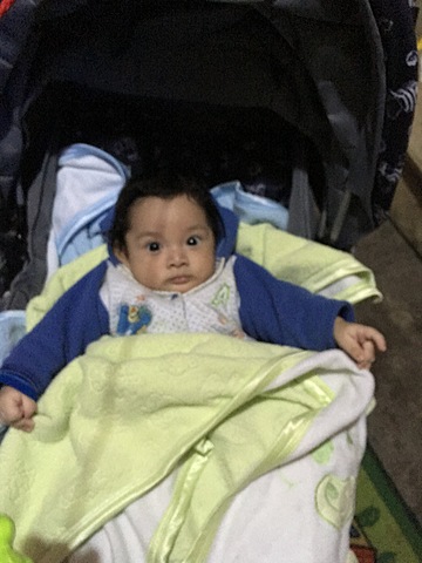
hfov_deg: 48.2
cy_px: 282
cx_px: 211
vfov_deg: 61.7
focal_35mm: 29
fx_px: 471
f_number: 2.2
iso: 500
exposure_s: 1/15
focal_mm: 4.15
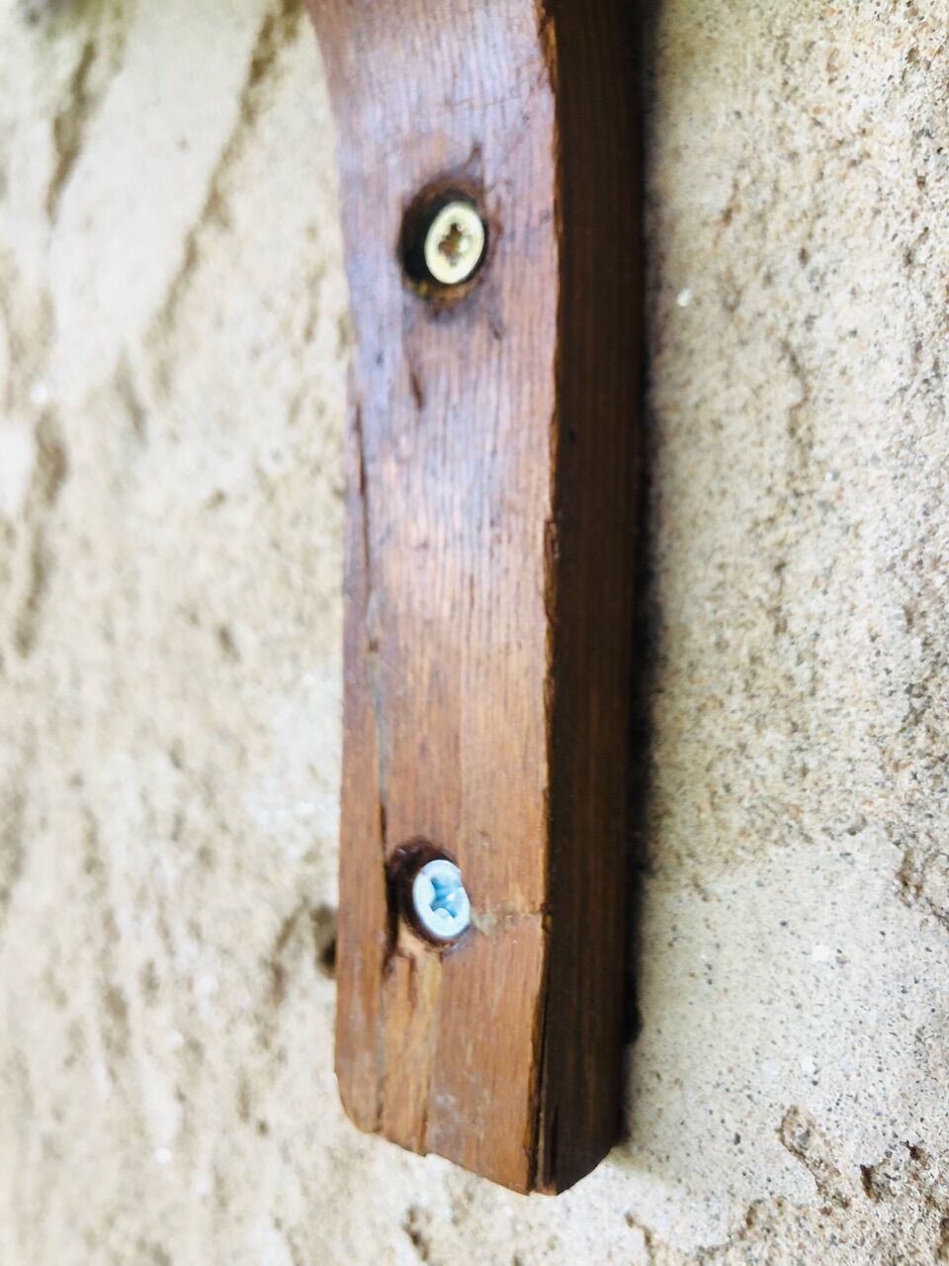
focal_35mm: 28
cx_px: 474
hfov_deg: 49.7
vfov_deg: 63.4
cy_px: 633
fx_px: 1023
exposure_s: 1/30
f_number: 1.8
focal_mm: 3.99
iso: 40
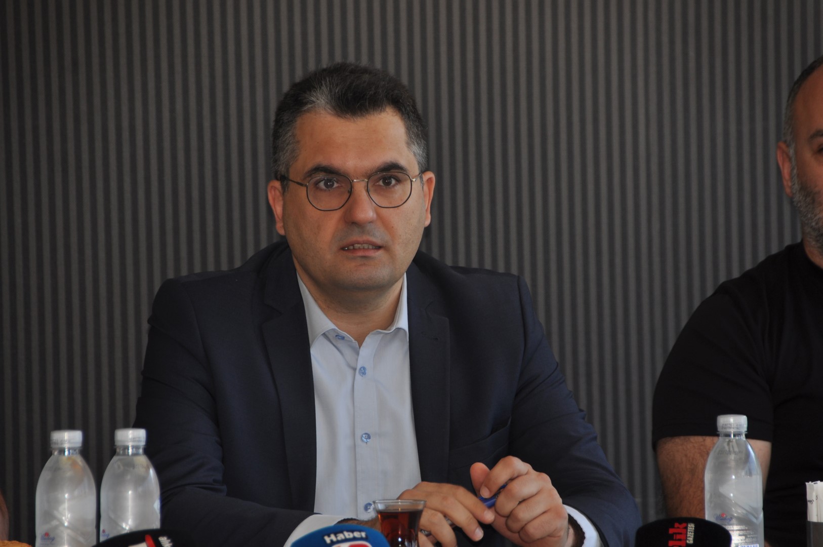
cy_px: 274
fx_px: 5823
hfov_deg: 8.1
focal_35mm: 255
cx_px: 412
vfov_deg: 5.4
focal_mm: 170
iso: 200
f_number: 6.3
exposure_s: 1/60
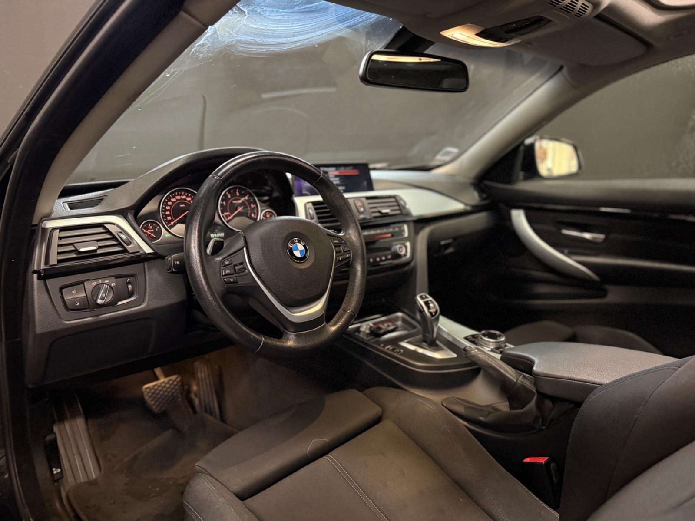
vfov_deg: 56.8
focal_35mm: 24
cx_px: 348
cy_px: 260
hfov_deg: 71.6
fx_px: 482
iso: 800
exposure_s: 1/25
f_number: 1.78
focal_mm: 6.76
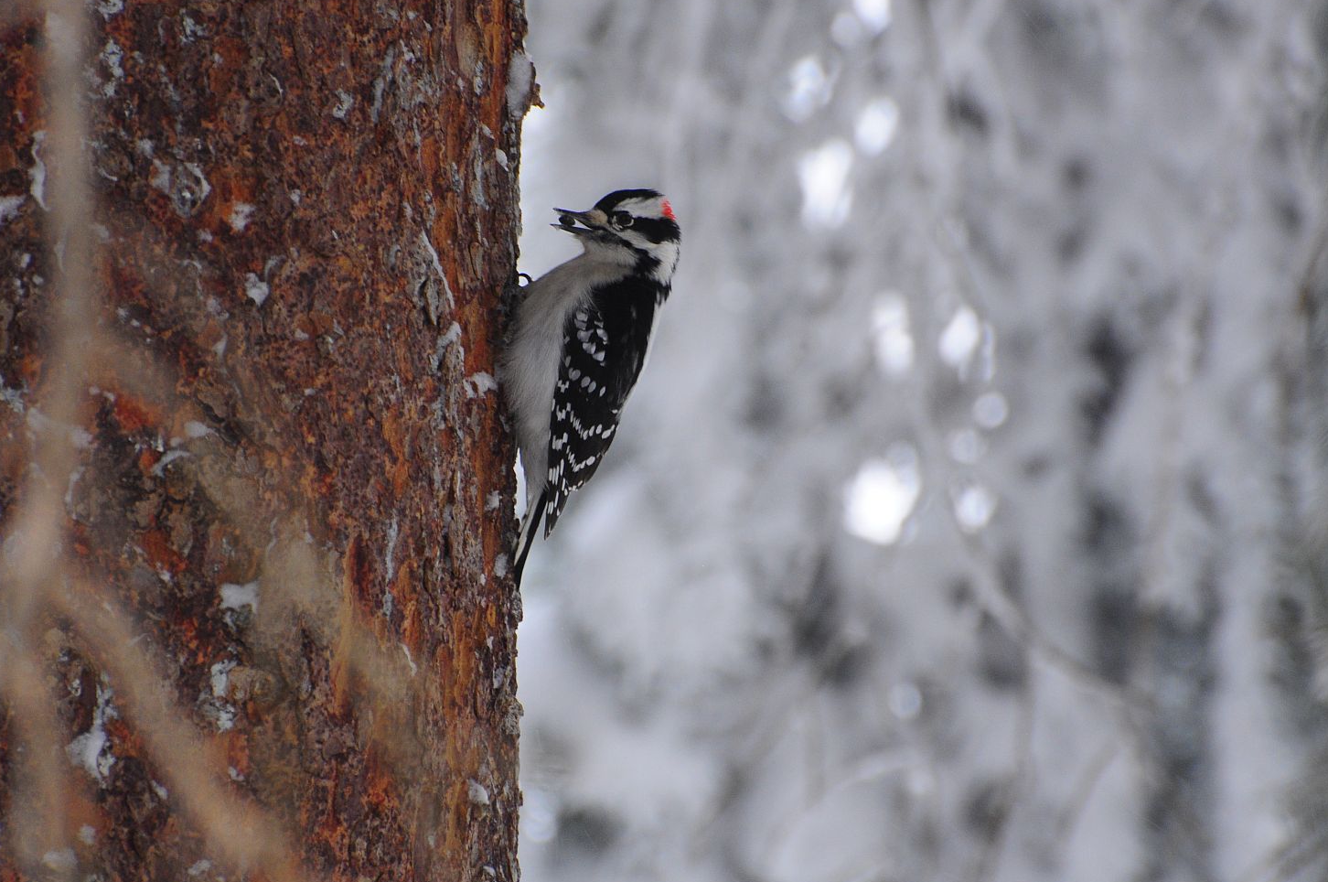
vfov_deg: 2.9
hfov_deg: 4.4
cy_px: 444
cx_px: 649
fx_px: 17130
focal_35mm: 465
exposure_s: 1/90
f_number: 5.6
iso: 800
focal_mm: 300
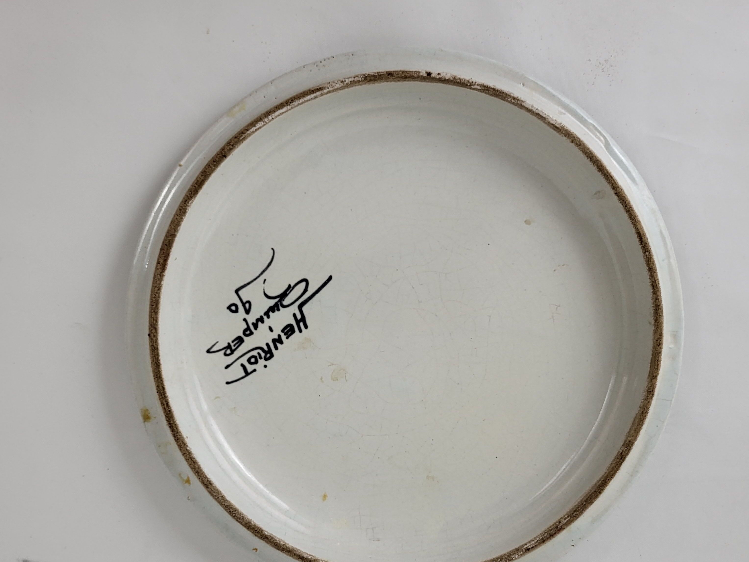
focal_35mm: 34
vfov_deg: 41.6
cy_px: 332
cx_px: 376
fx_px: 736
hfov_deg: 54.0
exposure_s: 1/100
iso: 160
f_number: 1.8
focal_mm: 5.4
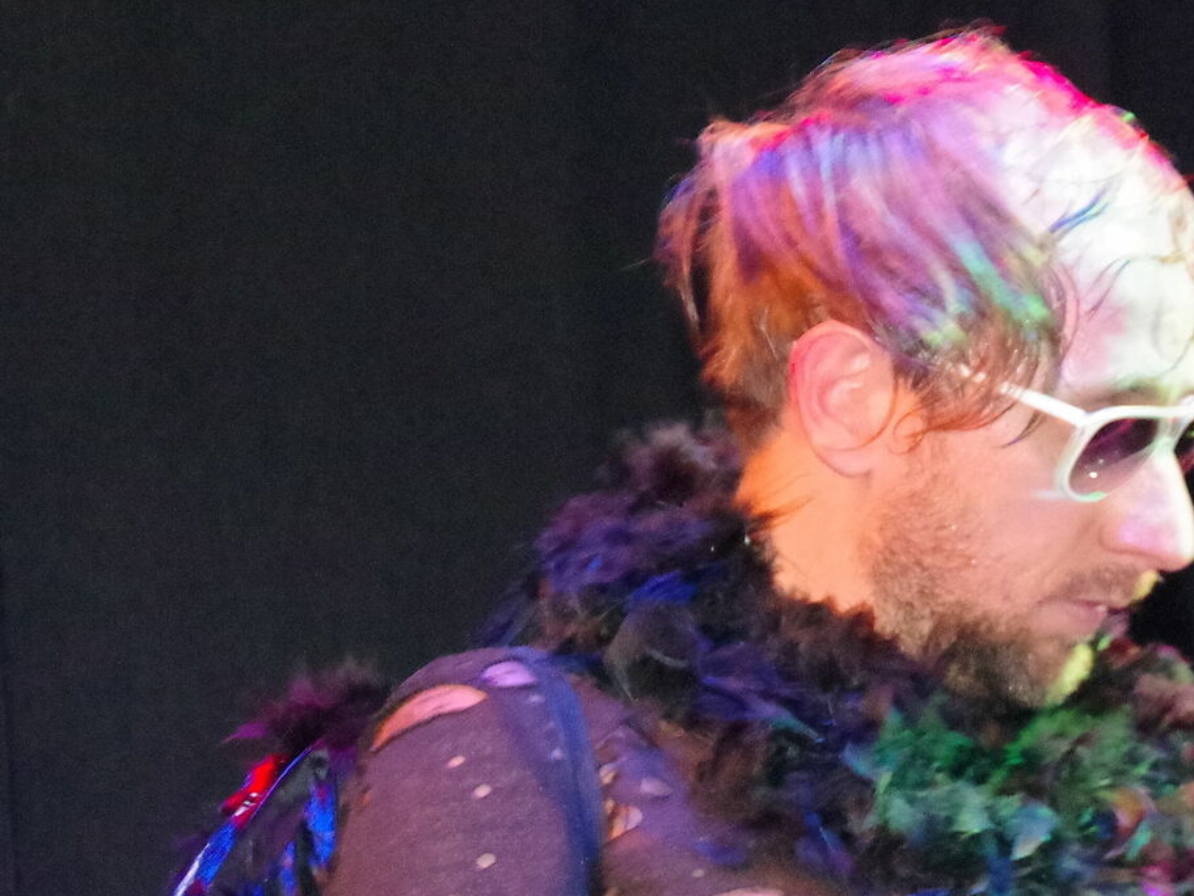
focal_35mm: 200
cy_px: 802
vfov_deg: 7.4
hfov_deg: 9.8
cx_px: 1363
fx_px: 6901
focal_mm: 53
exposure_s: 1/100
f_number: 4.5
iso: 12800
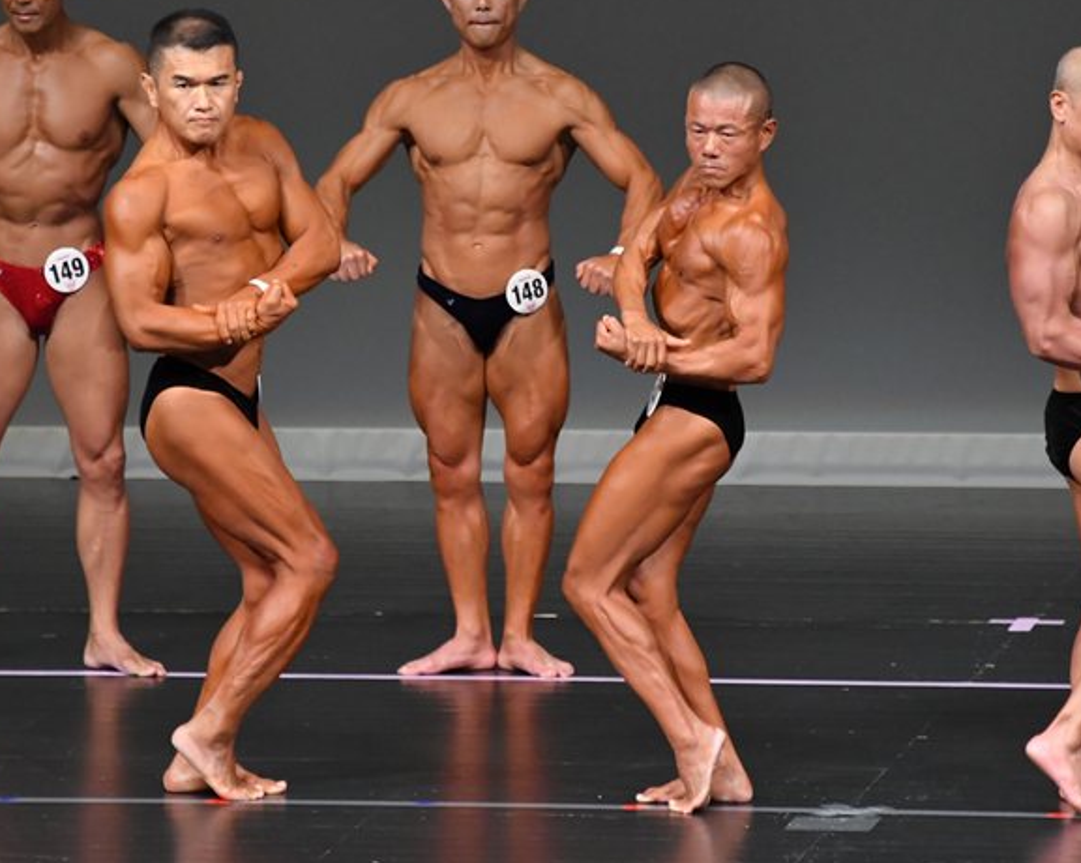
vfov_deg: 3.6
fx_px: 13910
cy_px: 425
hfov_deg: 4.5
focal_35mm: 435
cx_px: 615
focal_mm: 230
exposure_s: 1/400
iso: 4000
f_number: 5.6
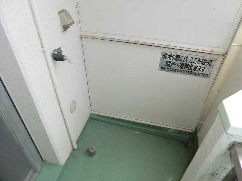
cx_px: 121
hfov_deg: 71.6
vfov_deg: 56.8
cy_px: 90
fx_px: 168
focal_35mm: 24
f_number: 3.2
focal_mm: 4.3
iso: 80
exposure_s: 1/250
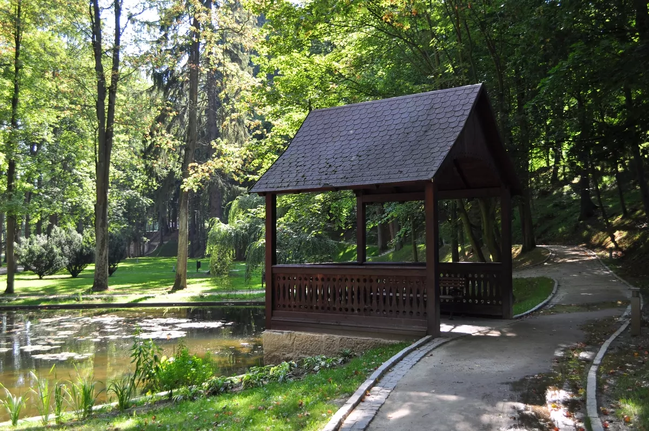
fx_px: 702
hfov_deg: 49.6
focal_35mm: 39
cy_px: 216
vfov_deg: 34.1
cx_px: 324
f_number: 4.2
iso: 200
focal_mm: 26
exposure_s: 1/160
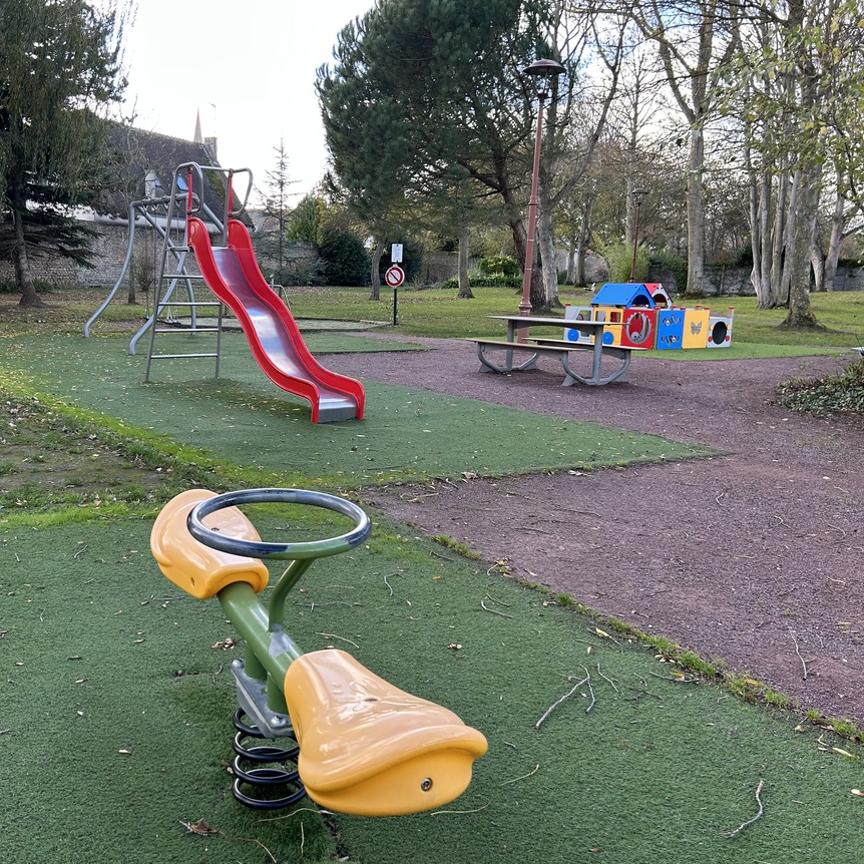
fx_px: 904
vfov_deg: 51.1
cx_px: 277
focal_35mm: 32
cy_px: 424
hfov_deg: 50.0
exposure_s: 1/220
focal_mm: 5.7
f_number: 1.5
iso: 40
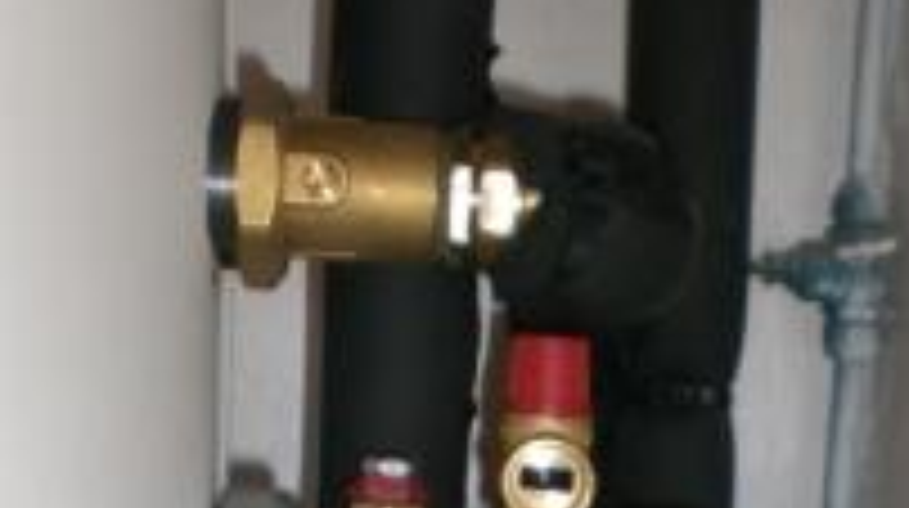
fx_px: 2215
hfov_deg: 23.1
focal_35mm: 92
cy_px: 980
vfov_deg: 11.8
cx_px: 572
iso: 100
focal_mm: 6.3
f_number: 3.1
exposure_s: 1/60
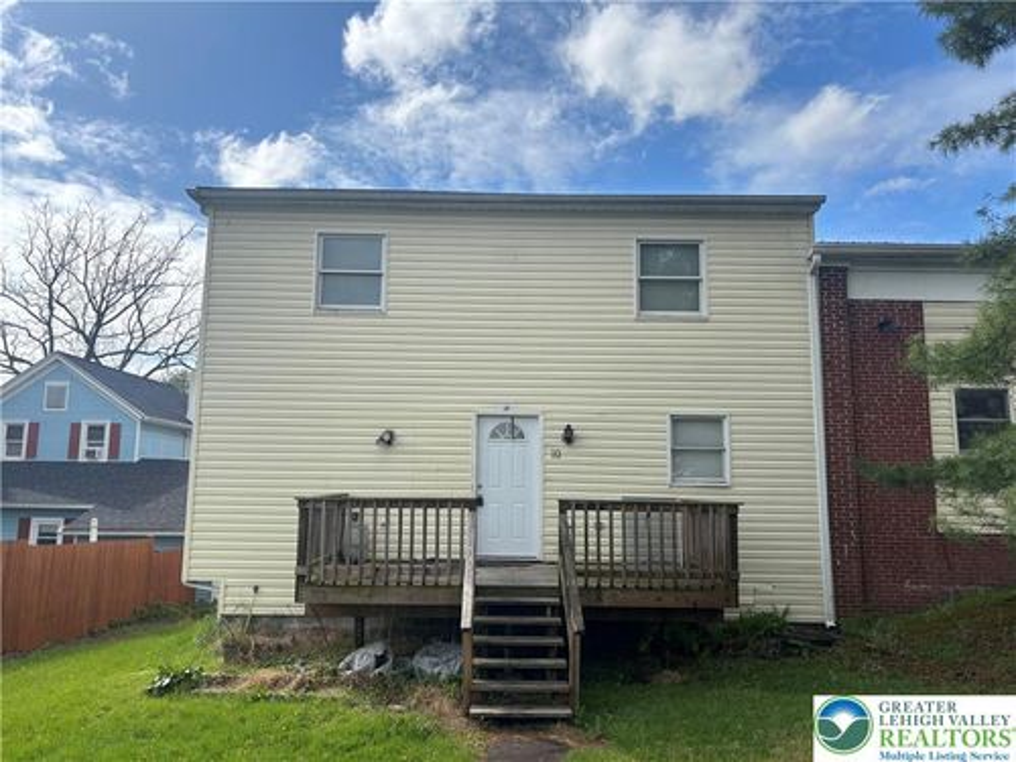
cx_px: 508
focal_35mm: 26
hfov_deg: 67.3
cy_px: 381
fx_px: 763
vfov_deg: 53.1
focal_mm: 5.96
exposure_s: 1/3788
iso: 50
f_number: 1.6
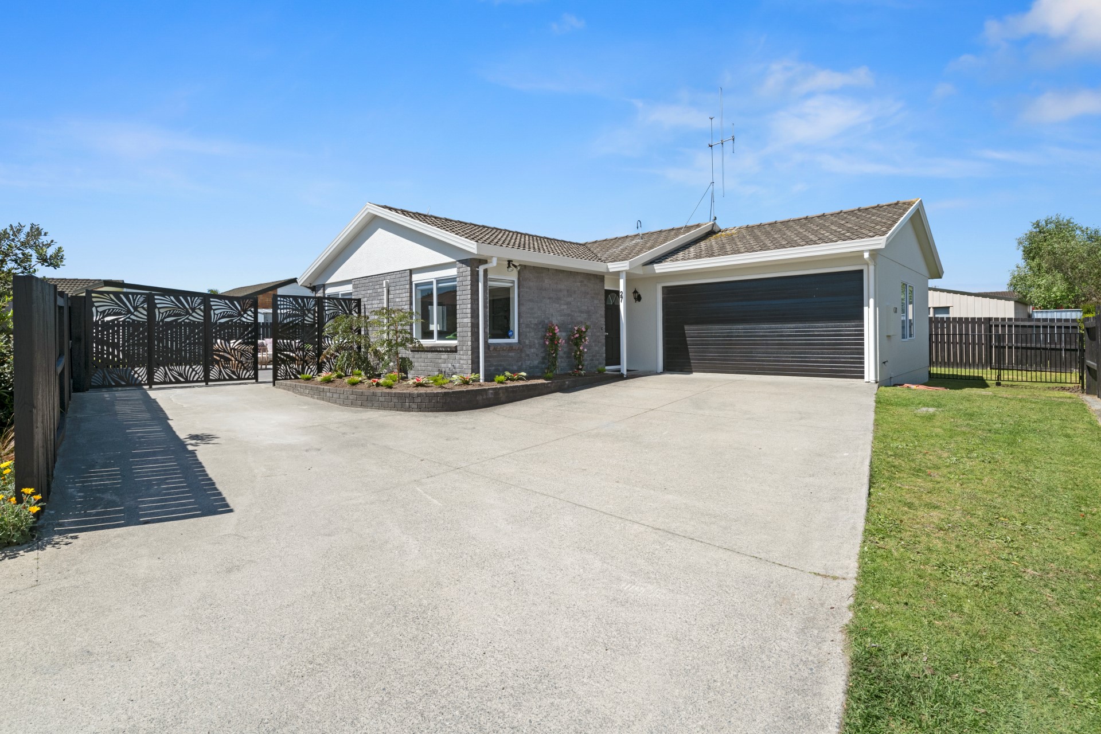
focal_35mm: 17
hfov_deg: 93.3
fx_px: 520
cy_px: 367
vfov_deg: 70.4
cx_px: 550
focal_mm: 17
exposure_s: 1/500
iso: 200
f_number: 11
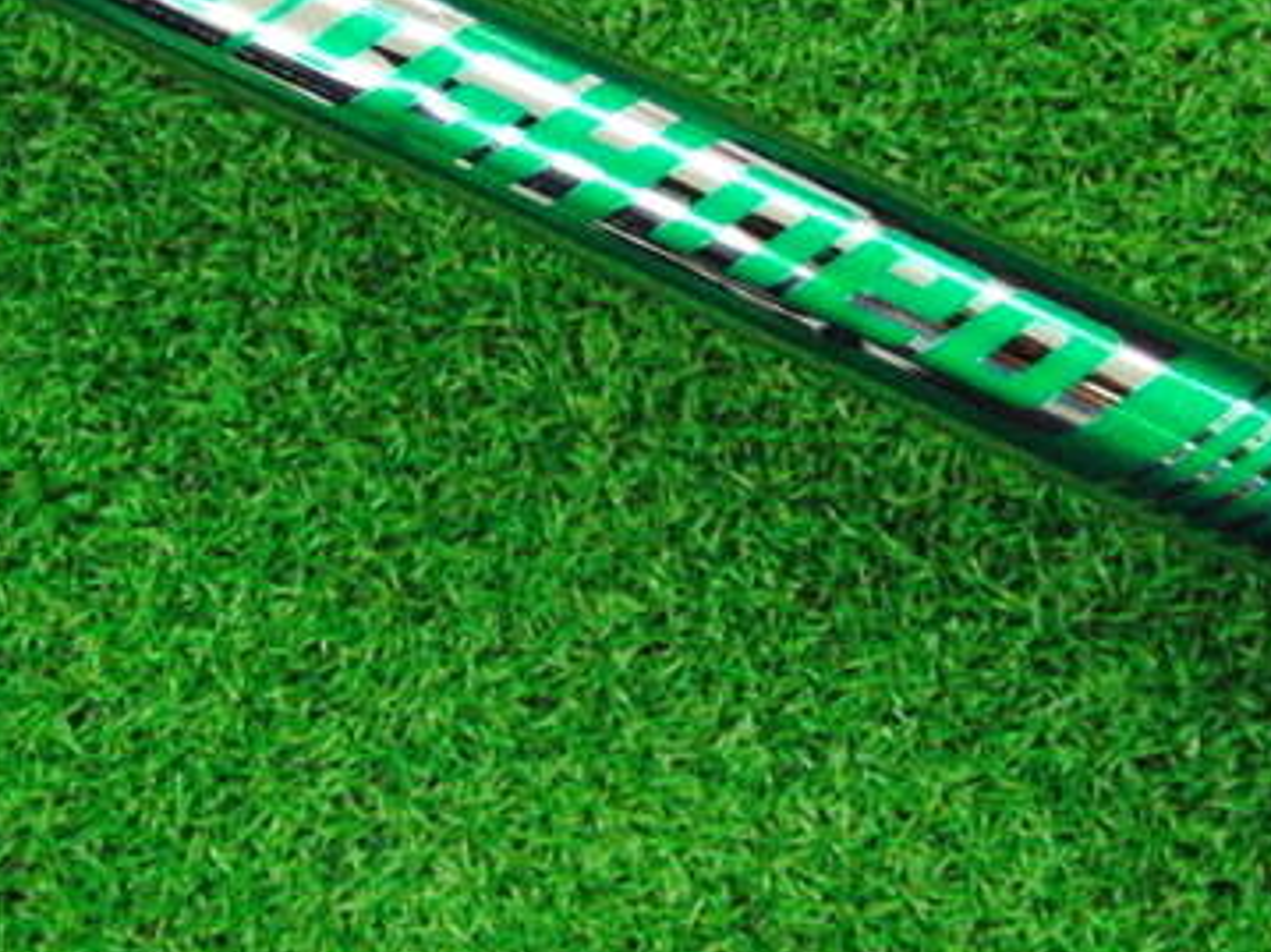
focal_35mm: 66
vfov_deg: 21.8
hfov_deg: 29.3
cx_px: 496
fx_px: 2423
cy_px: 131
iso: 3200
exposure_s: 1/250
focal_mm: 6.42
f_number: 3.6
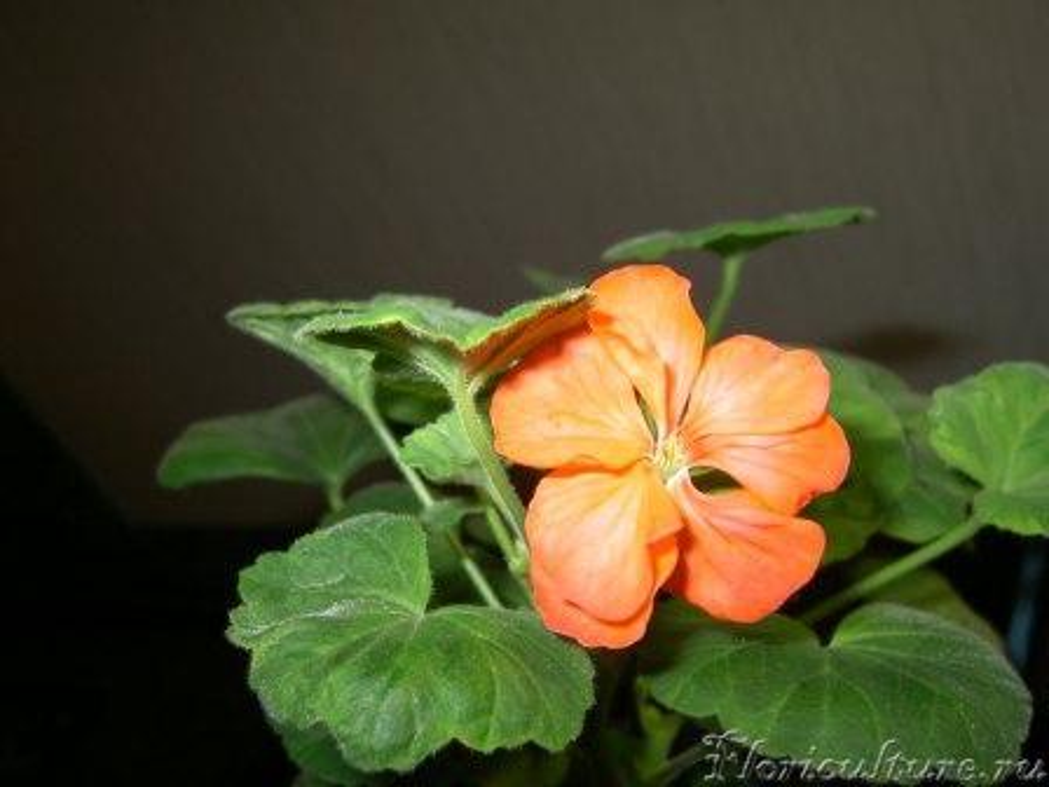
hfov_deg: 54.0
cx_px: 524
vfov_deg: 41.8
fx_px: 1030
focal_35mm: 34
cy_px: 394
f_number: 2.8
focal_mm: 5.6
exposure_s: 1/60
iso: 50
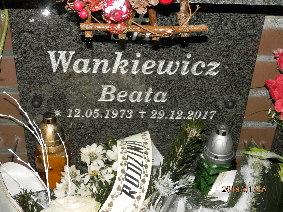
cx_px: 142
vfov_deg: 31.5
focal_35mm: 46
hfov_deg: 41.2
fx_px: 376
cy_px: 106
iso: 200
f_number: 3.6
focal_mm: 8.2
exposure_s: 1/100
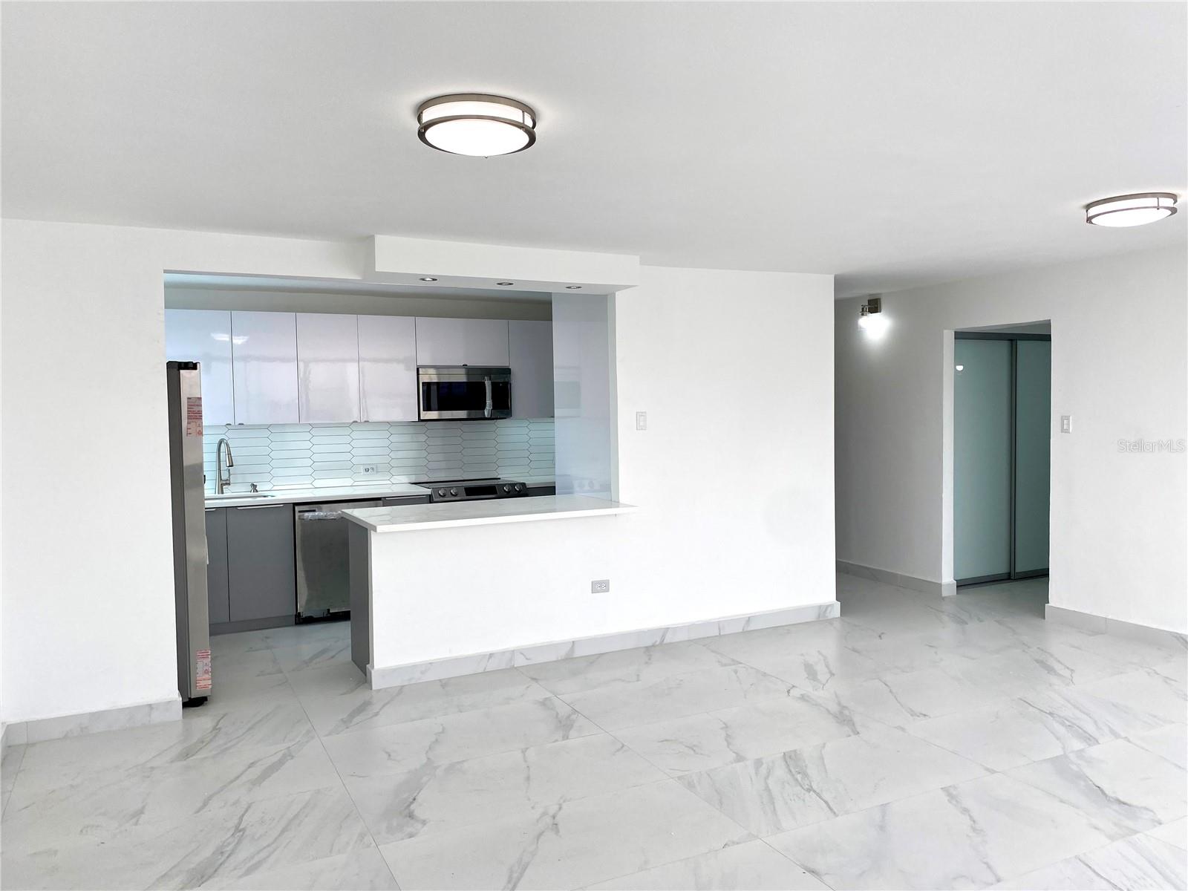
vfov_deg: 53.1
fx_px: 892
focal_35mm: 26
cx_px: 594
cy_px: 446
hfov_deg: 67.3
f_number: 1.8
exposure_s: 1/549
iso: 32
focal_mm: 4.25
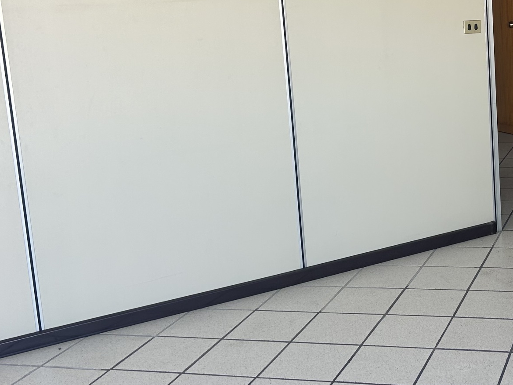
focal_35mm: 57
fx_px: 845
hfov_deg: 31.9
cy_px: 108
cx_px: 473
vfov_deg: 25.4
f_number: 1.5
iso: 40
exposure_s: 1/121
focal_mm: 5.7
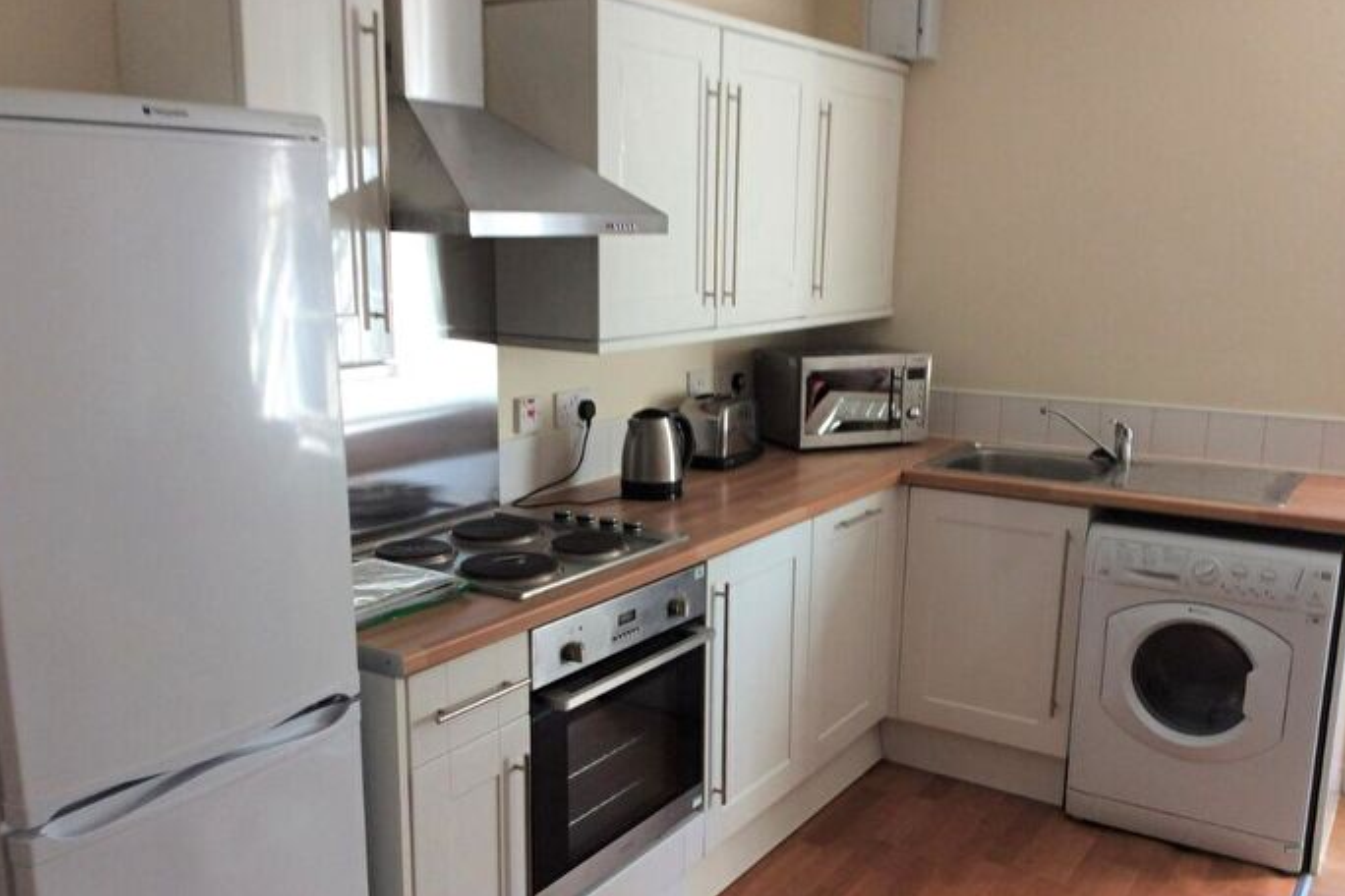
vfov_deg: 38.8
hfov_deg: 55.8
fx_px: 1270
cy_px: 502
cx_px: 672
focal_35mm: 34
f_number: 2.4
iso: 40
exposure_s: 1/33
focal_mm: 3.3
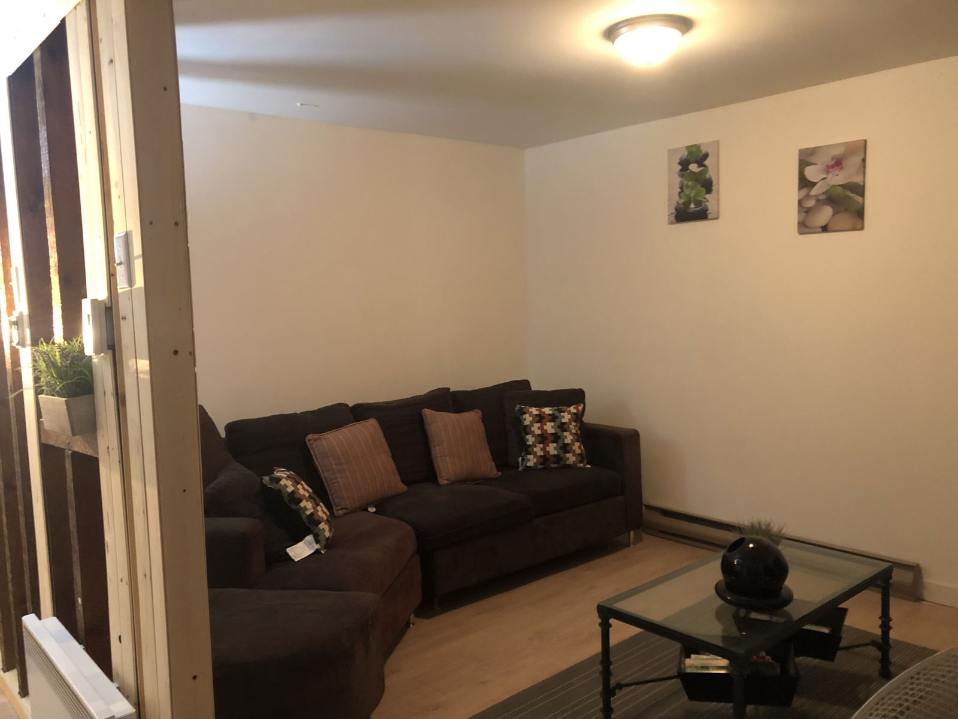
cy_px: 360
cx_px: 479
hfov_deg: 63.4
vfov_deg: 49.7
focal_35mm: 28
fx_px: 775
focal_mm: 3.99
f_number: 1.8
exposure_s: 1/7
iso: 100
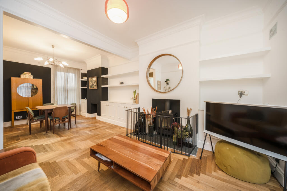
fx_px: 96
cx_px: 144
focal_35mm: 12
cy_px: 96
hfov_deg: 112.6
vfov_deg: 90.0
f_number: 9
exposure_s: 1/3
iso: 800
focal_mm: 12
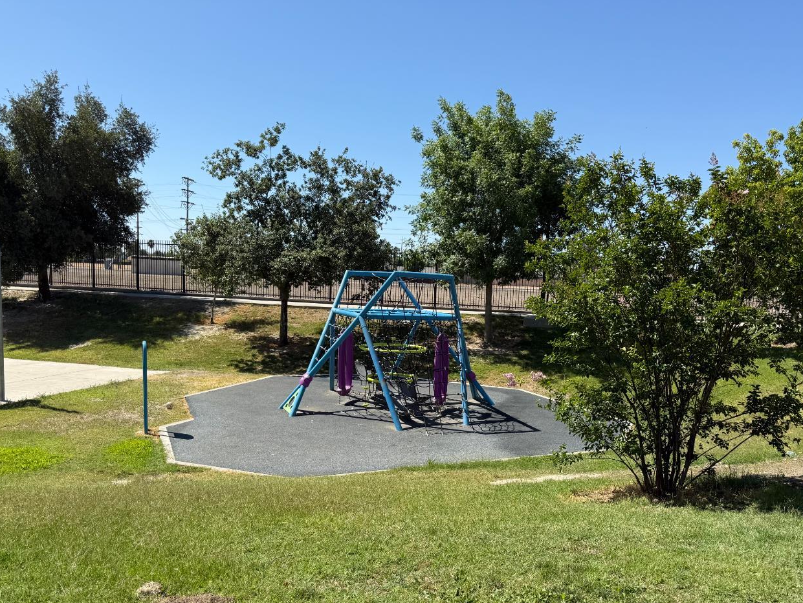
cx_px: 437
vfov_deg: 47.9
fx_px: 673
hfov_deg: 61.5
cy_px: 362
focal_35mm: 29
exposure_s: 1/3759
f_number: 1.78
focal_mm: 6.76
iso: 80
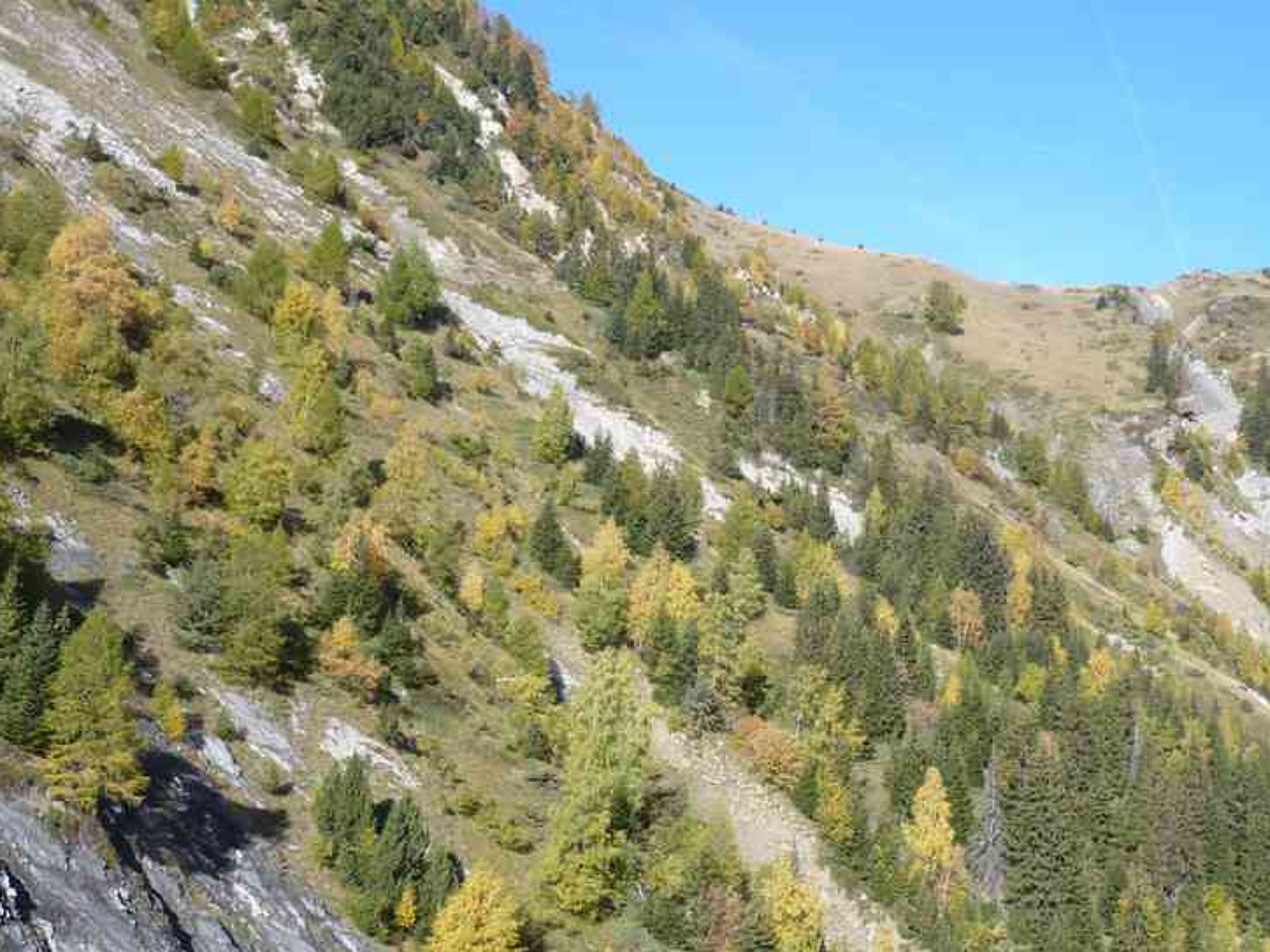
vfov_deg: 33.5
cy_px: 557
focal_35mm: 43
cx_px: 747
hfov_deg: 43.7
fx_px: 1577
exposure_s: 1/640
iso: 100
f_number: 2.8
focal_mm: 5.8
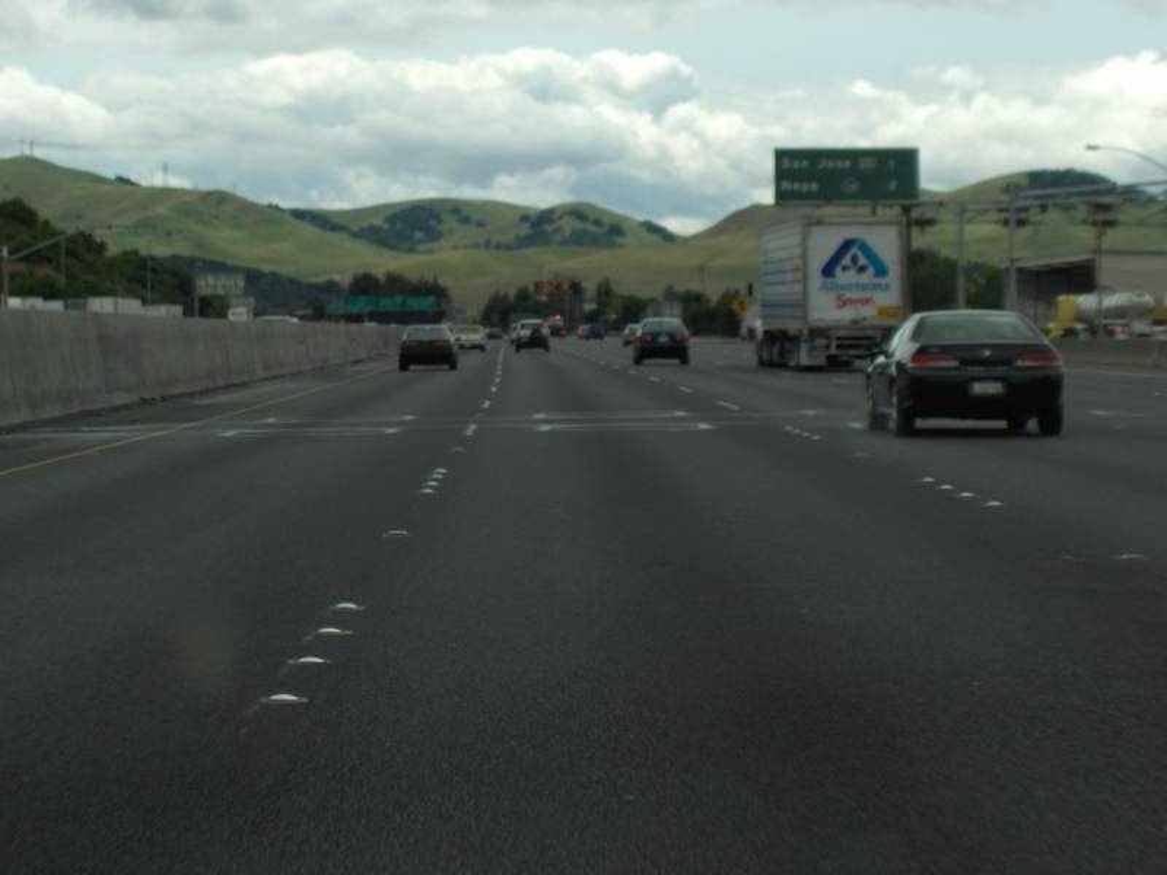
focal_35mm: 117
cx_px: 584
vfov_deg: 12.7
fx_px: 3944
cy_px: 438
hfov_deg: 16.8
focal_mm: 24
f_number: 4.9
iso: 100
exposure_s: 1/431
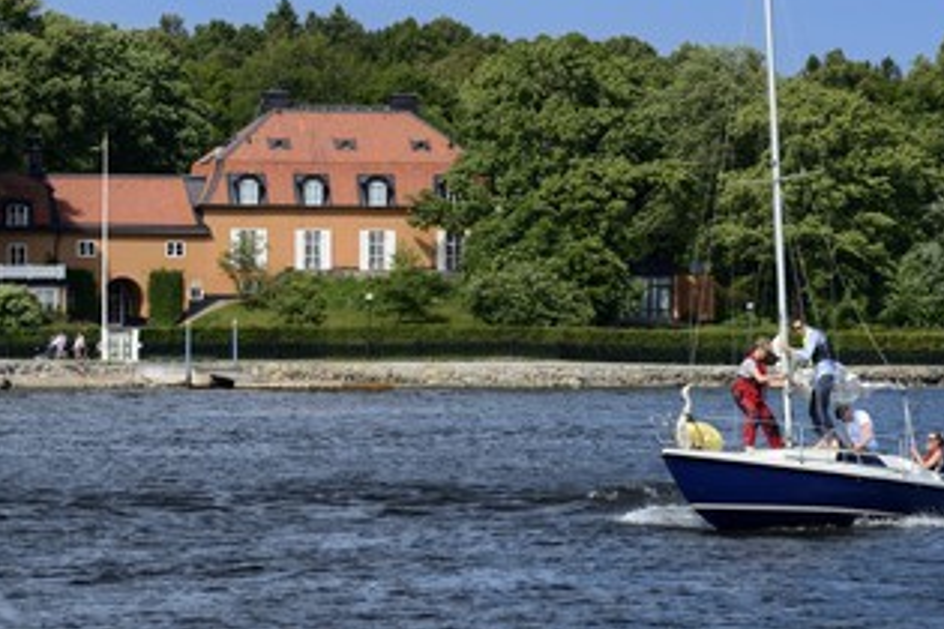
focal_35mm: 160
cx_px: 503
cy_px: 228
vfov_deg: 8.6
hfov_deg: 12.8
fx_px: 4195
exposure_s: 1/500
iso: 200
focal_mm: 120
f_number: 10
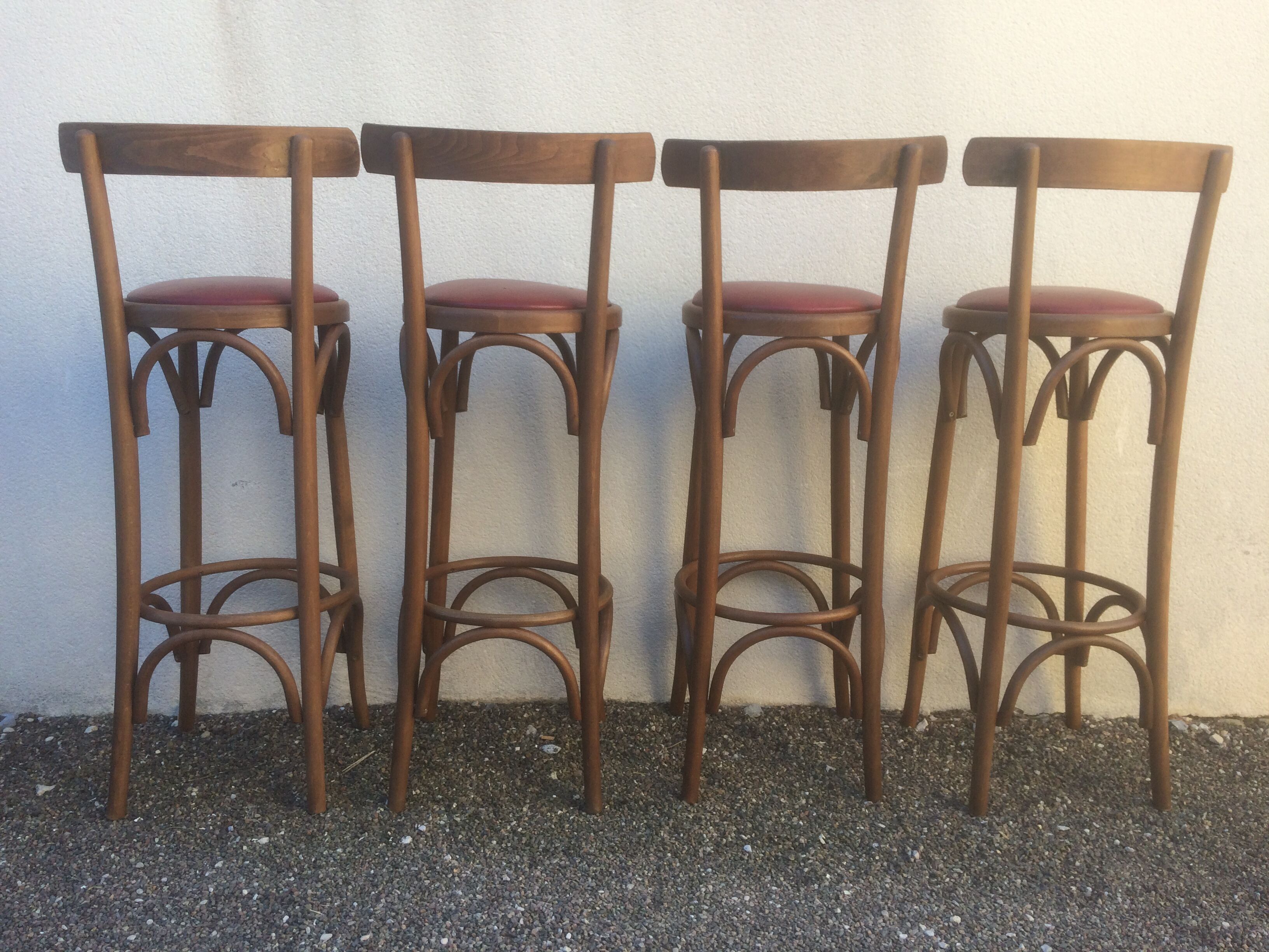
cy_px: 476
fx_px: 1063
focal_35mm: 29
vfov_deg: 48.2
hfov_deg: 61.7
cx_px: 634
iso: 32
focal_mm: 4.15
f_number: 2.2
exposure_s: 1/299
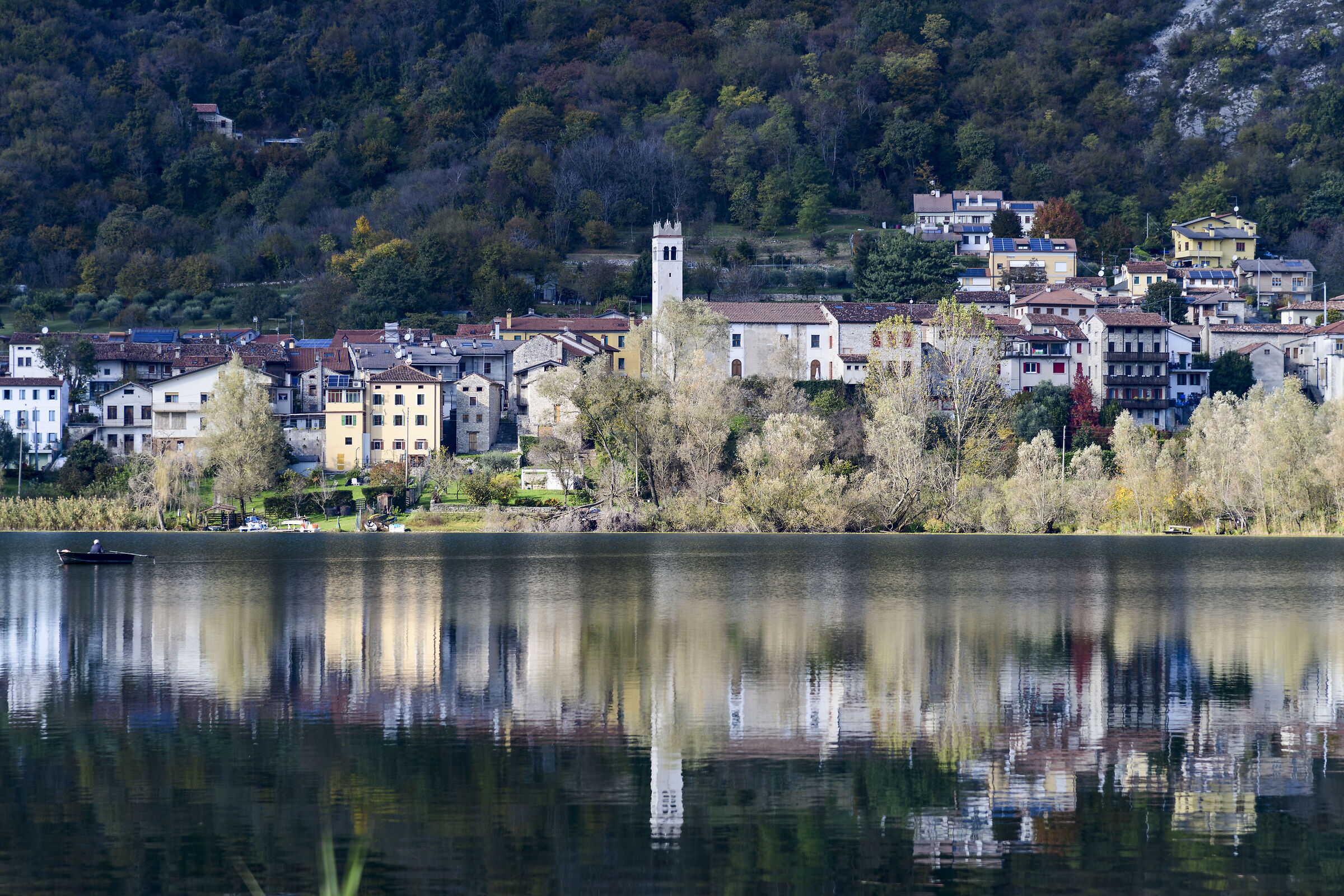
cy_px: 448
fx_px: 4480
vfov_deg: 11.4
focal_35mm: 120
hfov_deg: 17.1
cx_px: 672
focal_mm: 120
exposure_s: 1/100
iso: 64
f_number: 6.3
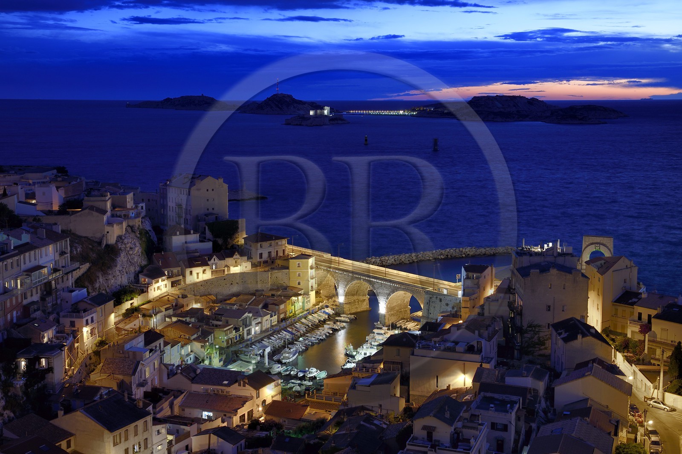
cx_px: 341
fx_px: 909
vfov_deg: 28.1
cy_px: 227
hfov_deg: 41.1
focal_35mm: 48
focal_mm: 48
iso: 200
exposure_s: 5
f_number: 10
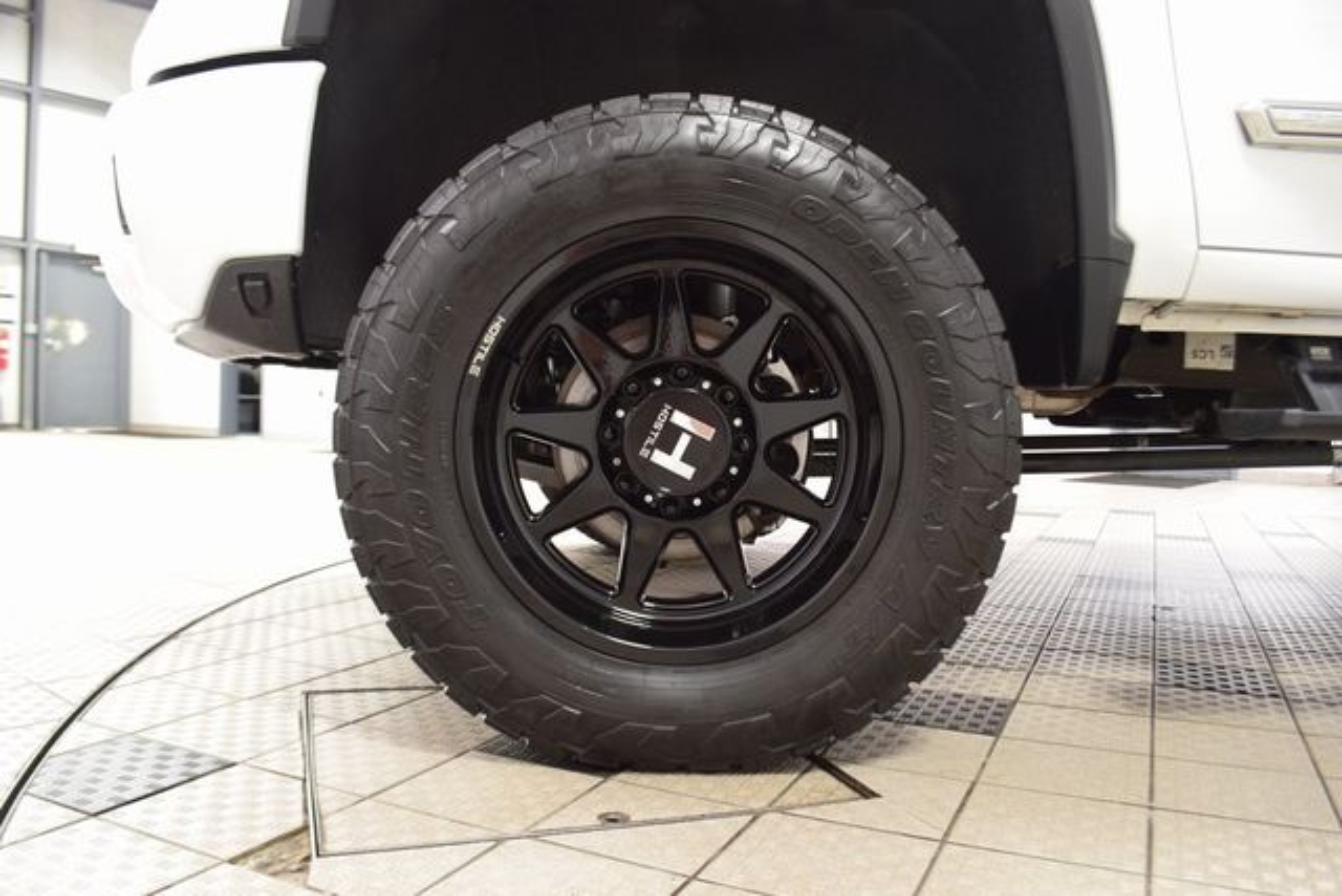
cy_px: 448
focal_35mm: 27
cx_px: 671
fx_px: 1007
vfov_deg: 48.0
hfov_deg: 67.4
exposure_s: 1/30
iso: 1600
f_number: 5
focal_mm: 18
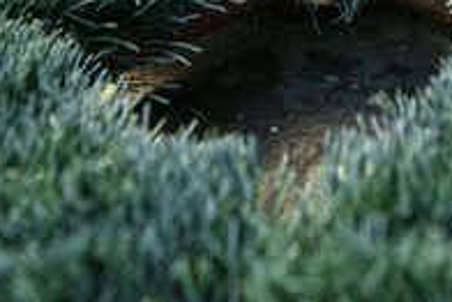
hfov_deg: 26.9
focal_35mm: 73
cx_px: 394
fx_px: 917
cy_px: -414
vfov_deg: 13.7
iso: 1600
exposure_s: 1/1000
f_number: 4
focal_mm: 14
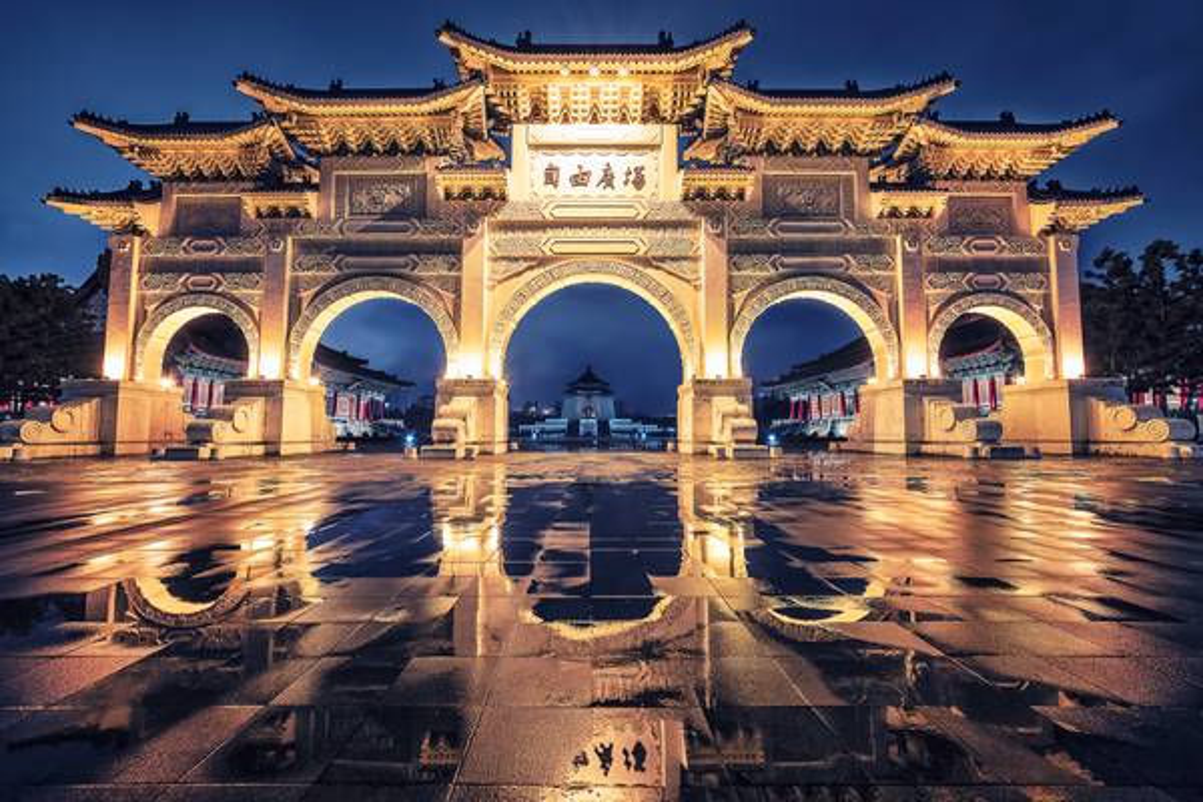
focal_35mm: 14
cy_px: 401
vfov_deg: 81.2
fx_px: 468
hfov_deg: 104.3
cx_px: 602
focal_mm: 14
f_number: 8
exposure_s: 5
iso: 64
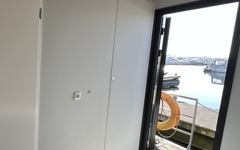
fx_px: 170
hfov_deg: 64.6
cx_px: 50
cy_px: 76
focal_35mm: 26
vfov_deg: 47.6
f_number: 2.2
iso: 40
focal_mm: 2.22
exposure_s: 1/225
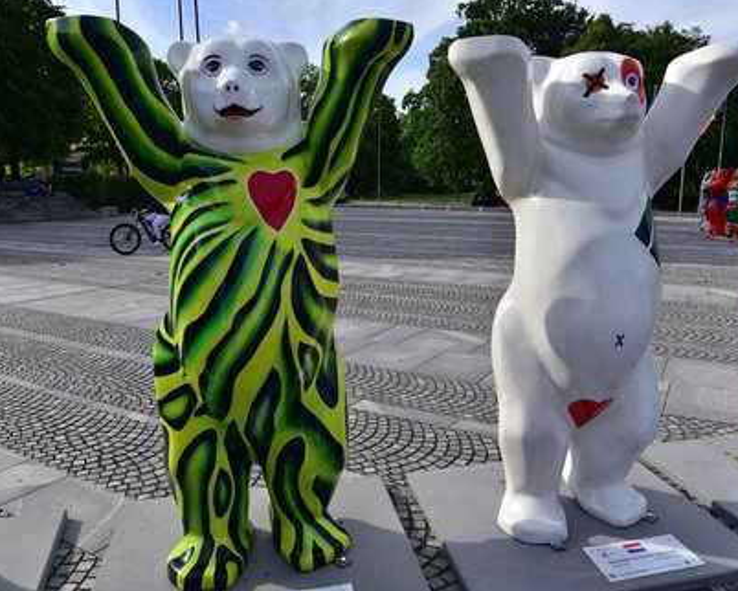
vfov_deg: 51.6
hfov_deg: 62.1
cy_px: 296
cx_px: 393
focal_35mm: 28
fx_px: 612
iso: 320
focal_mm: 24
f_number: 5.6
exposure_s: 1/2000
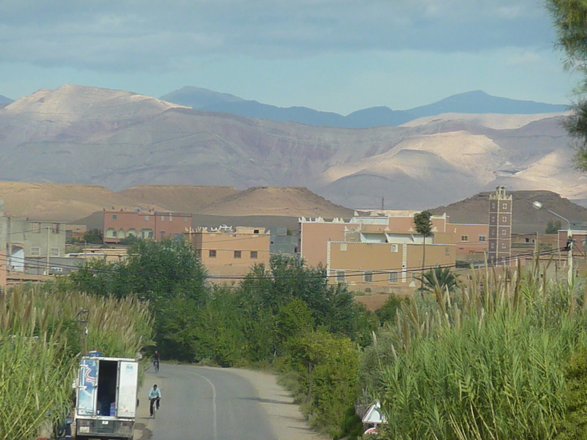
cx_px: 294
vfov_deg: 5.0
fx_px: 5087
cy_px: 220
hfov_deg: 6.6
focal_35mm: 300
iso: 200
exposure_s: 1/500
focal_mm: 49.2
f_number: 6.3
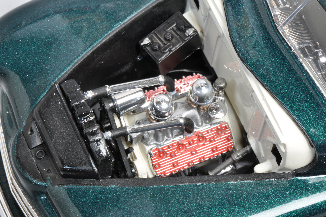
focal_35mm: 128
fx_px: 1153
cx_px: 163
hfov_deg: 16.1
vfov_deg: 10.7
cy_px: 108
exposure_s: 1/60
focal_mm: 85
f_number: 32
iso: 200
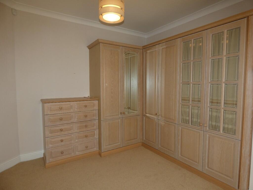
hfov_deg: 81.7
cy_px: 95
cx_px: 126
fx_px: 146
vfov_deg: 66.0
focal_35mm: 20
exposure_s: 1/50
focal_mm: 3.6
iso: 80
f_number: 2.8
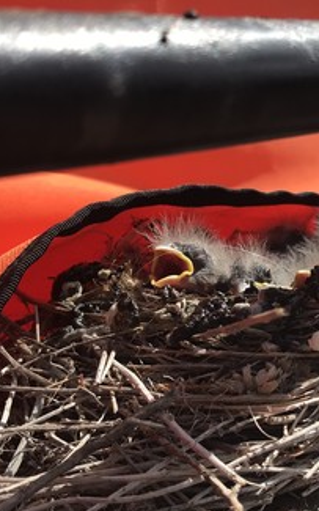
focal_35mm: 52
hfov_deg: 24.7
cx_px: 215
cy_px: 273
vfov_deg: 38.9
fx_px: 724
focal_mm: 3.99
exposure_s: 1/1709
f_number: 1.8
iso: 20
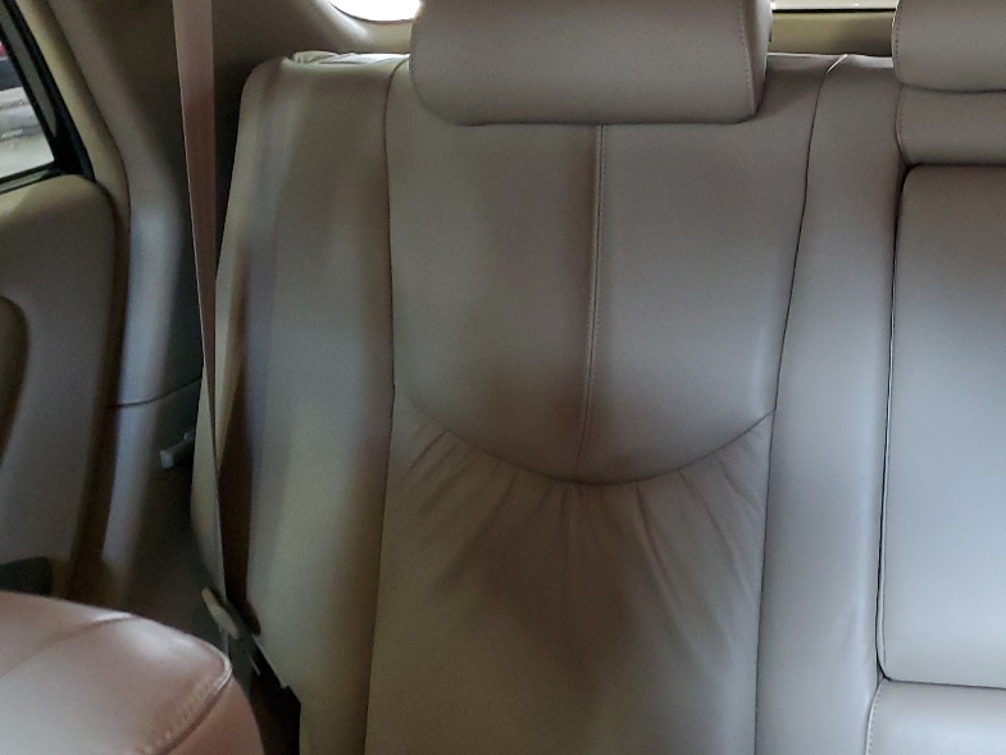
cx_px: 910
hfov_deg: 34.1
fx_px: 1541
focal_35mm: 53
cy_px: 309
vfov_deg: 27.5
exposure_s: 1/60.2
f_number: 1.5
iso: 239
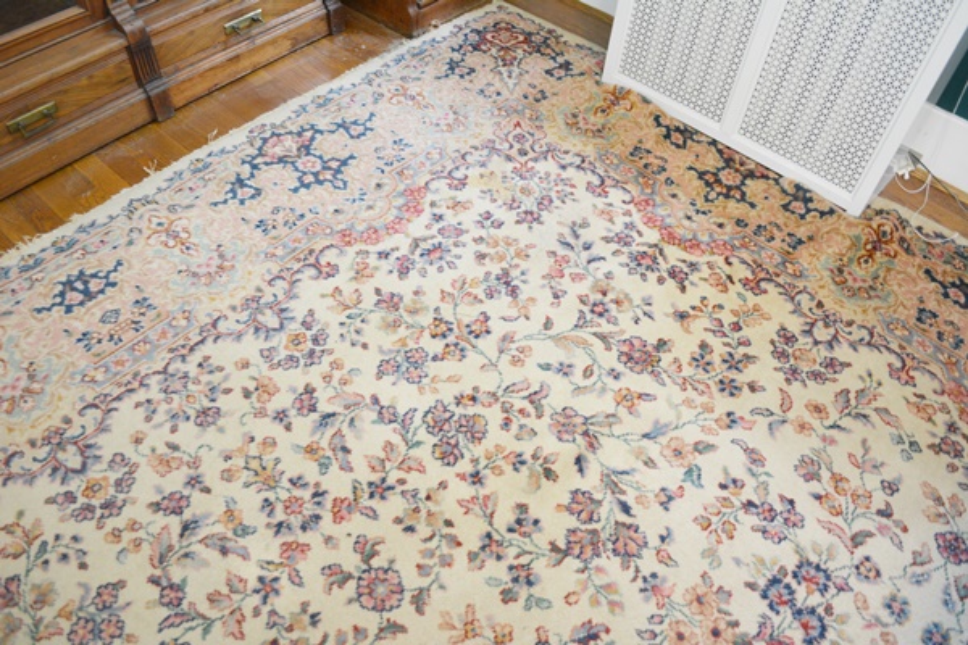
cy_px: 322
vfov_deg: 47.9
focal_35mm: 27
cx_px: 484
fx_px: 726
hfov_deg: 67.4
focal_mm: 18
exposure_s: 1/40
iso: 800
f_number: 3.5
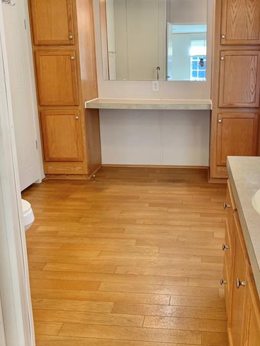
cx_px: 164
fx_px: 371
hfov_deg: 38.4
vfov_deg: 50.1
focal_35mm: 37
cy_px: 155
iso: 80
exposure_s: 1/60
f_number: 1.8
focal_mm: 4.25
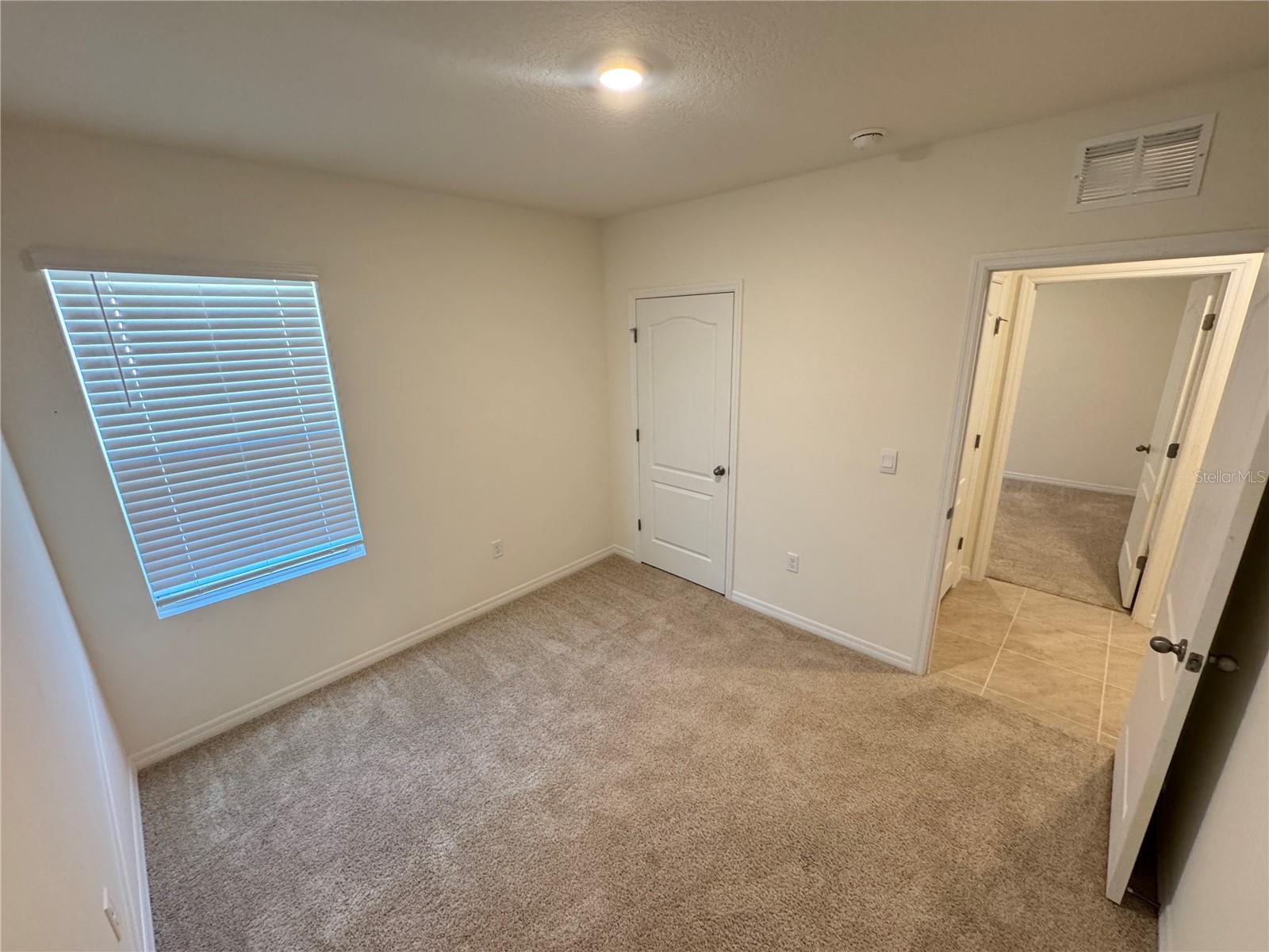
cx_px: 634
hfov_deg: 102.1
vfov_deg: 85.7
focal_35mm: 14
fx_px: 513
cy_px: 476
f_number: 2.2
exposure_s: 1/60
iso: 320
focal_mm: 2.22
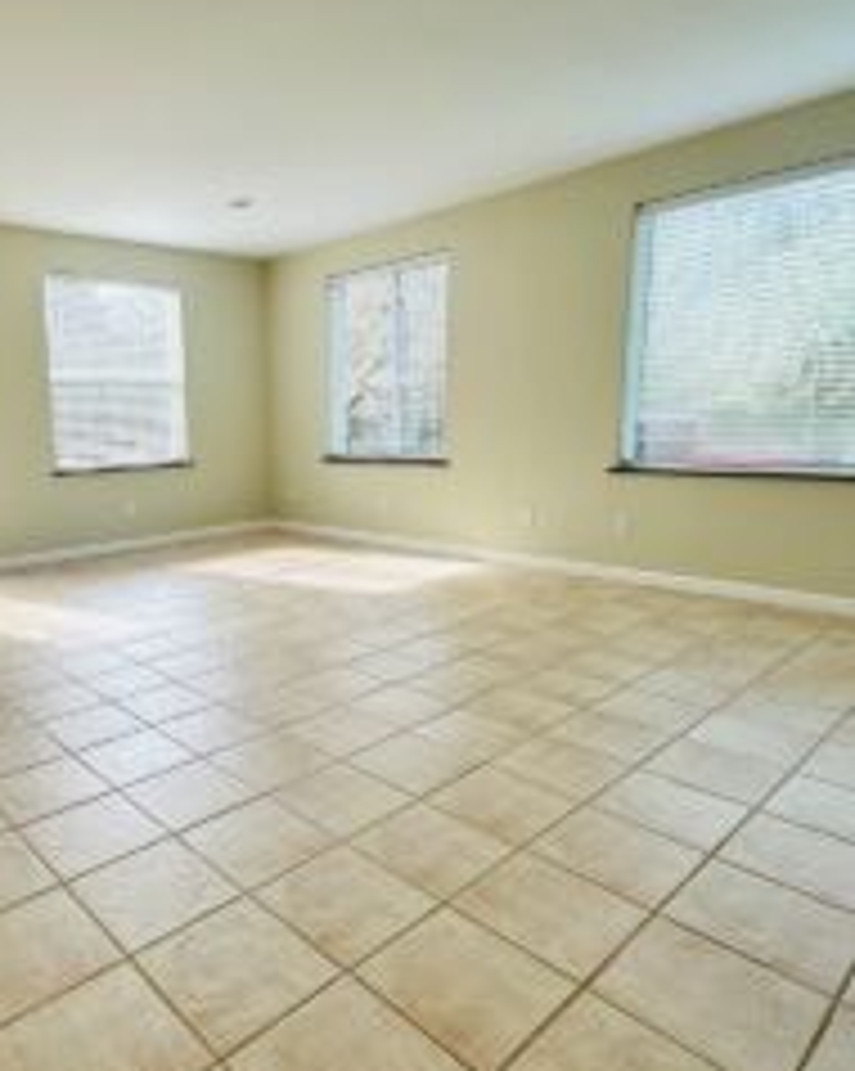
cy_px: 554
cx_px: 243
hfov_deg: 58.5
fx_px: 728
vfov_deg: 72.6
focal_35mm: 23
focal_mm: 2.22
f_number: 2.2
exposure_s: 1/153
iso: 40
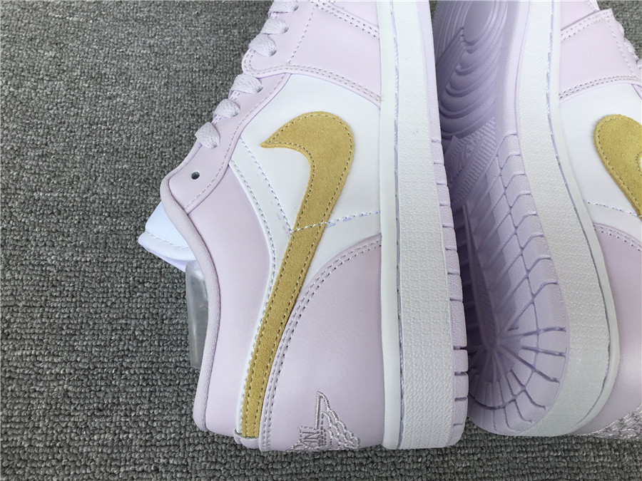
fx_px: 575
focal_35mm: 31
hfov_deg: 58.4
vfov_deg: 45.4
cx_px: 321
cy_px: 240
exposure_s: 1/323
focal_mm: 3.3
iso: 25
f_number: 2.4
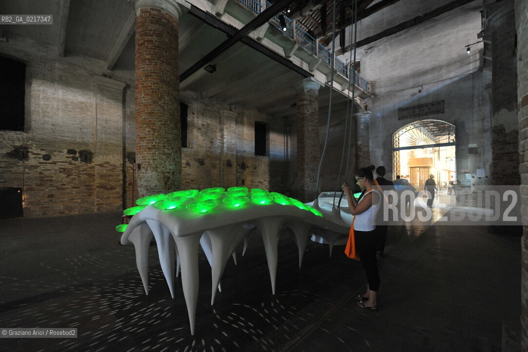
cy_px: 176
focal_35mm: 16
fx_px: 235
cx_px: 264
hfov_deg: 96.8
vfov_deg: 73.7
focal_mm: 16
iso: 3200
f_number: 2.8
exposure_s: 1/30
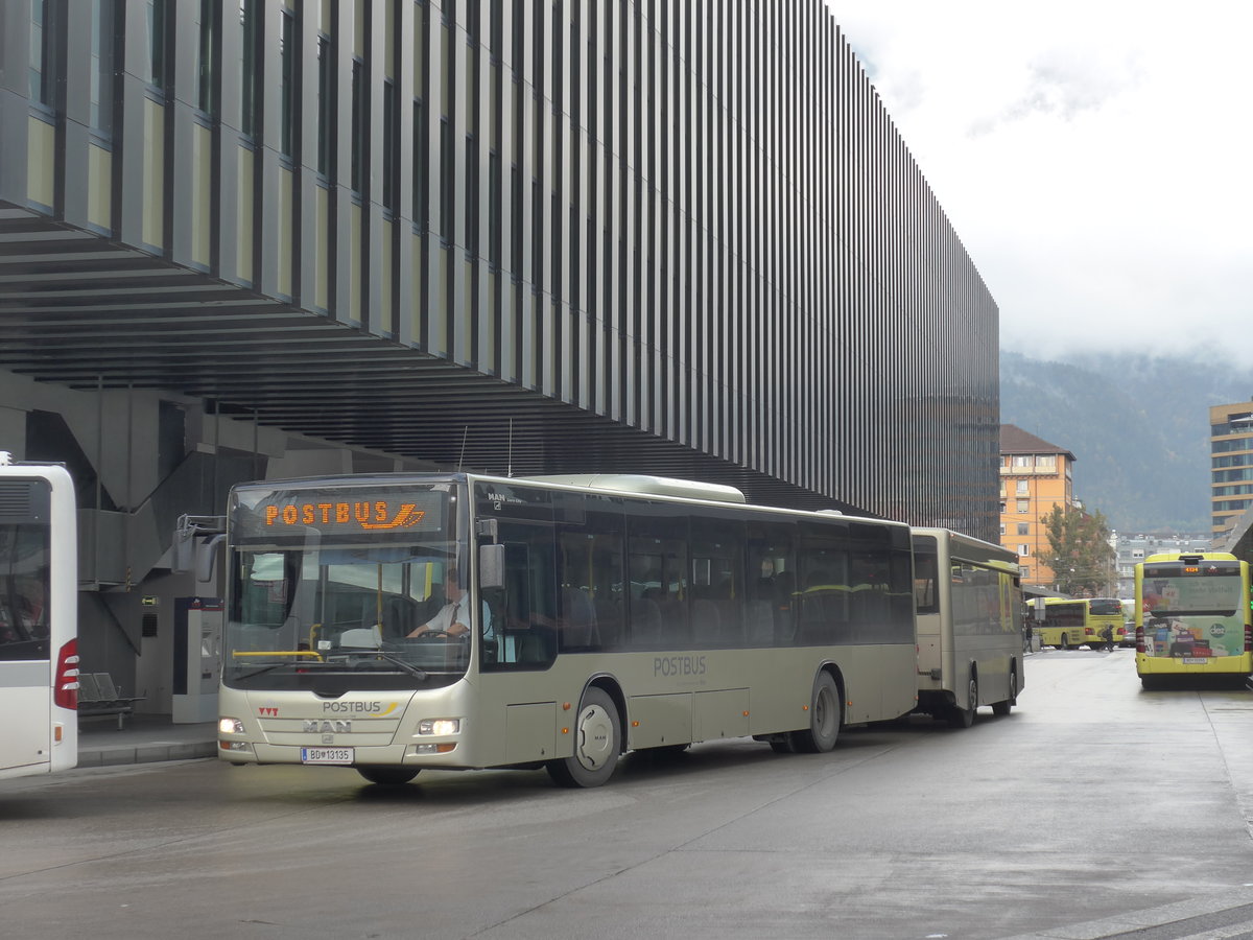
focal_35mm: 66
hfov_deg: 29.4
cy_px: 470
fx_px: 2389
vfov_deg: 22.3
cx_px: 626
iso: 160
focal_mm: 13.4
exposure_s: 1/200
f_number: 3.9
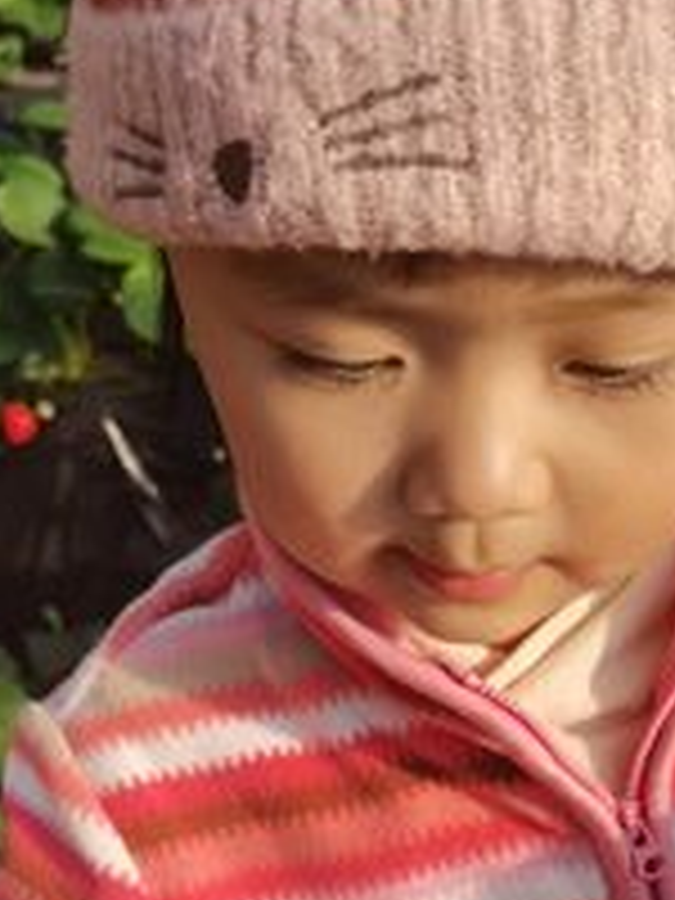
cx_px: 477
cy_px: 1012
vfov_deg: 27.8
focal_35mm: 63
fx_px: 1638
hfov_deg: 23.1
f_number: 1.9
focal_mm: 6.71
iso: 50
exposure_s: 1/3333
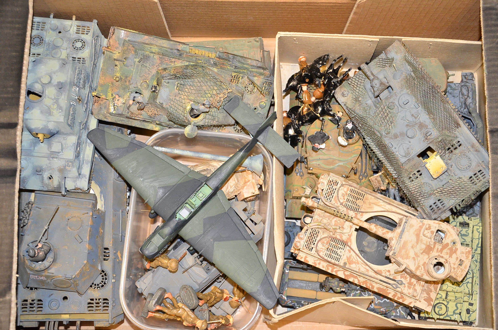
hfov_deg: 37.9
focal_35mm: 52
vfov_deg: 25.6
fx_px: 725
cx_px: 249
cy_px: 165
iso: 800
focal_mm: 35
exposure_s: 1/125
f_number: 4.5
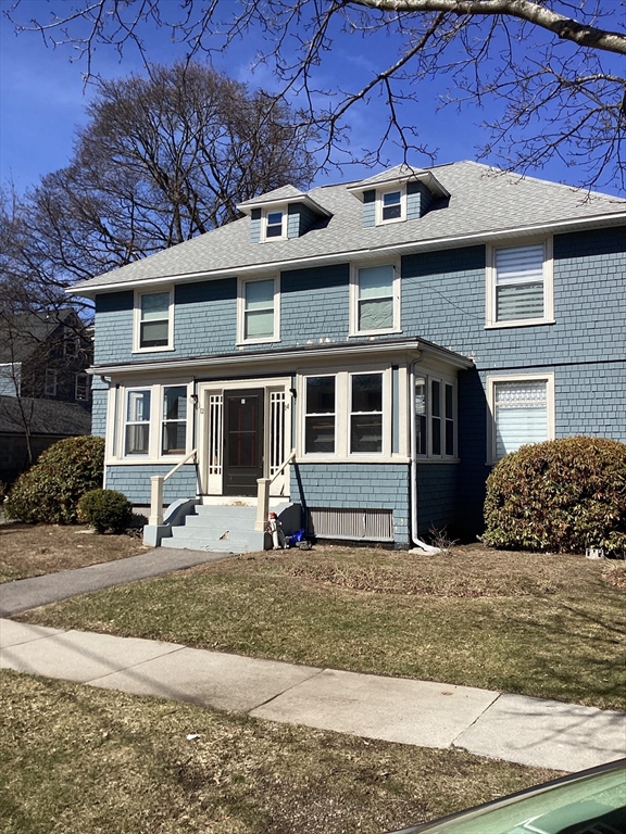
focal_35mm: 31
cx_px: 313
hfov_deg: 45.4
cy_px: 417
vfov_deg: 58.4
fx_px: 747
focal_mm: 3.3
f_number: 2.4
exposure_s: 1/1852
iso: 25
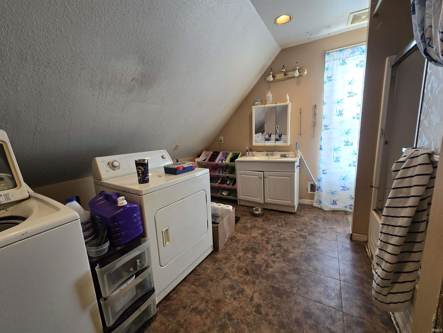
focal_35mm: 13
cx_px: 222
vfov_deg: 89.9
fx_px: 166
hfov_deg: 106.2
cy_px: 166
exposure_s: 1/60
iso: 250
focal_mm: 2.2
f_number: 2.2
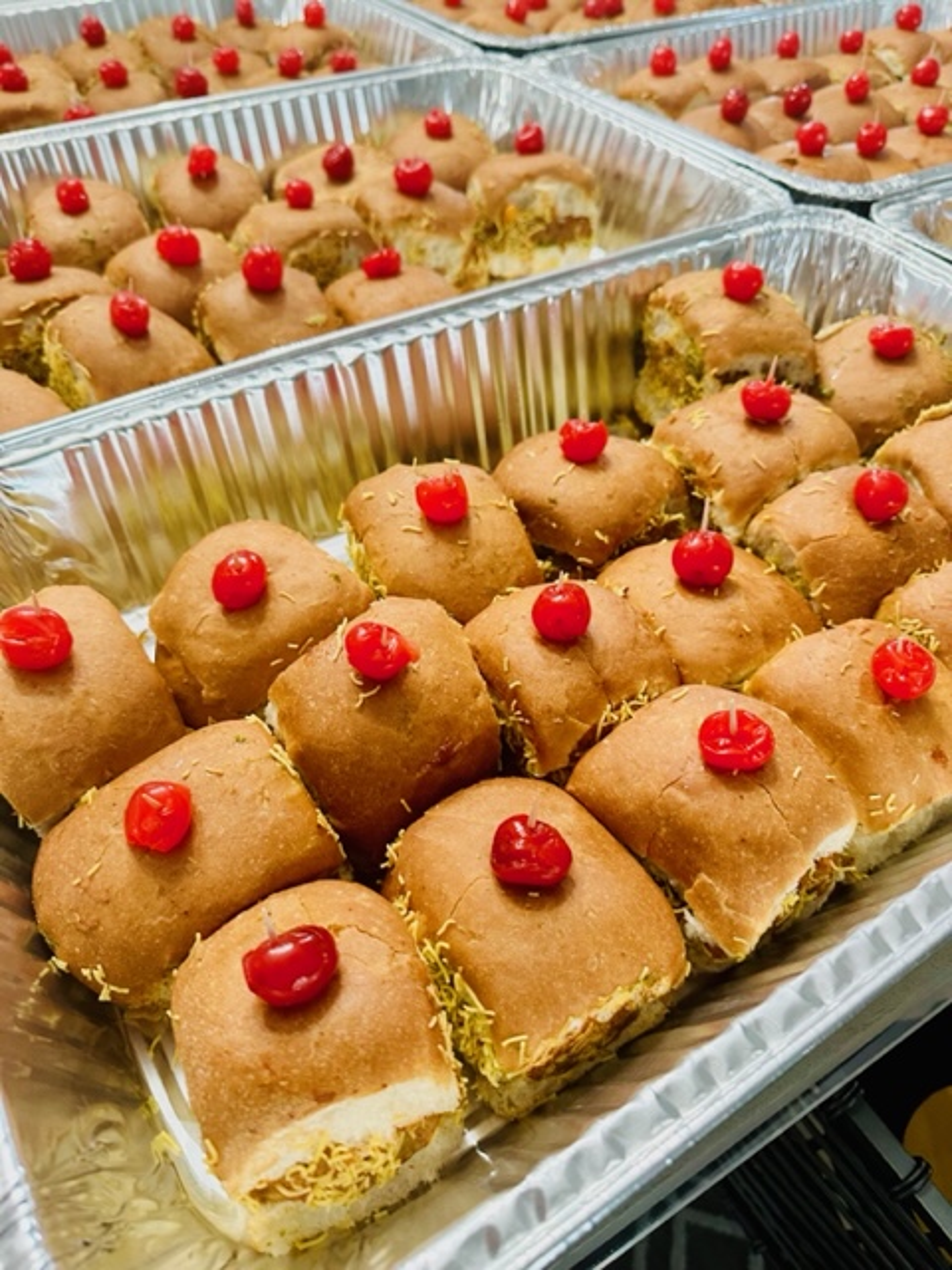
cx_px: 476
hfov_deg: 56.8
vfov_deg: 71.6
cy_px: 635
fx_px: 880
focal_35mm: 24
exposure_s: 1/60
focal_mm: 6.86
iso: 250
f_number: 1.78
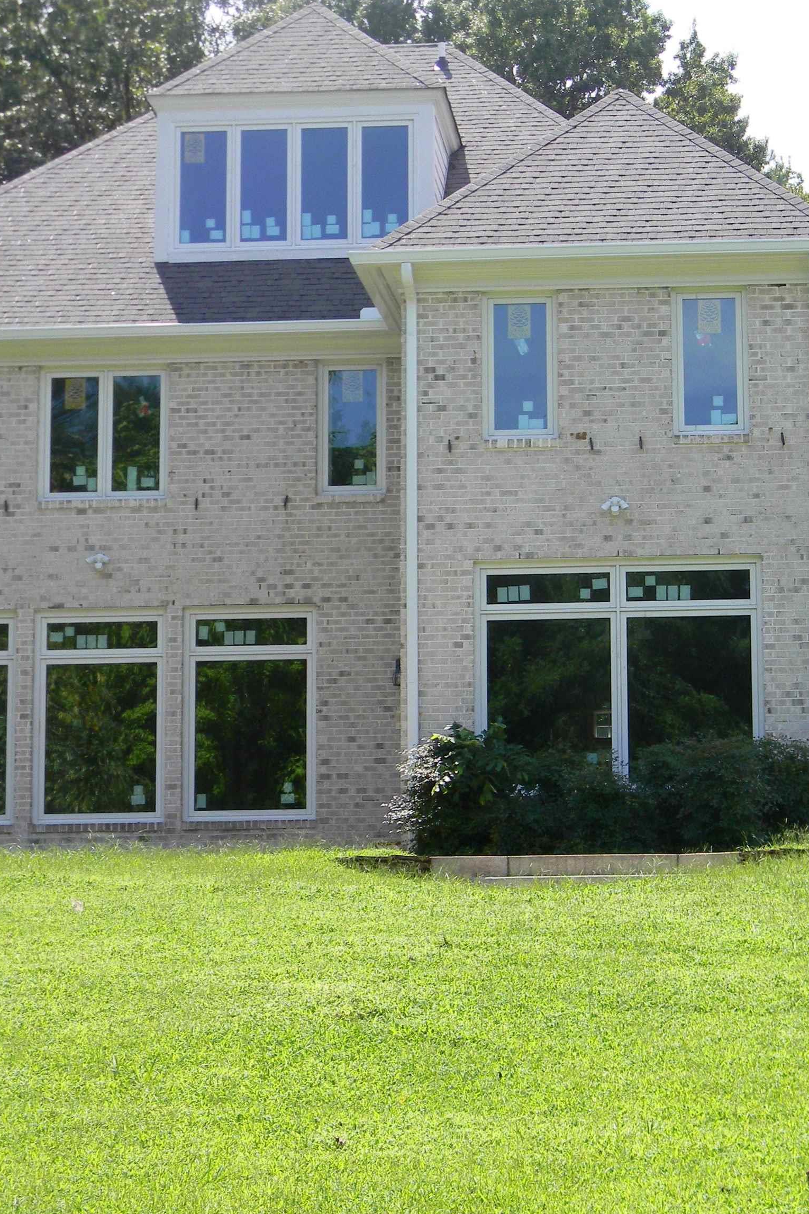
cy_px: 606
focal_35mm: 78
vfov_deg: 26.0
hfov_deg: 17.3
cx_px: 663
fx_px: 2629
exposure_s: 1/399
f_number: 4.1
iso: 80
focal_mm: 10.1
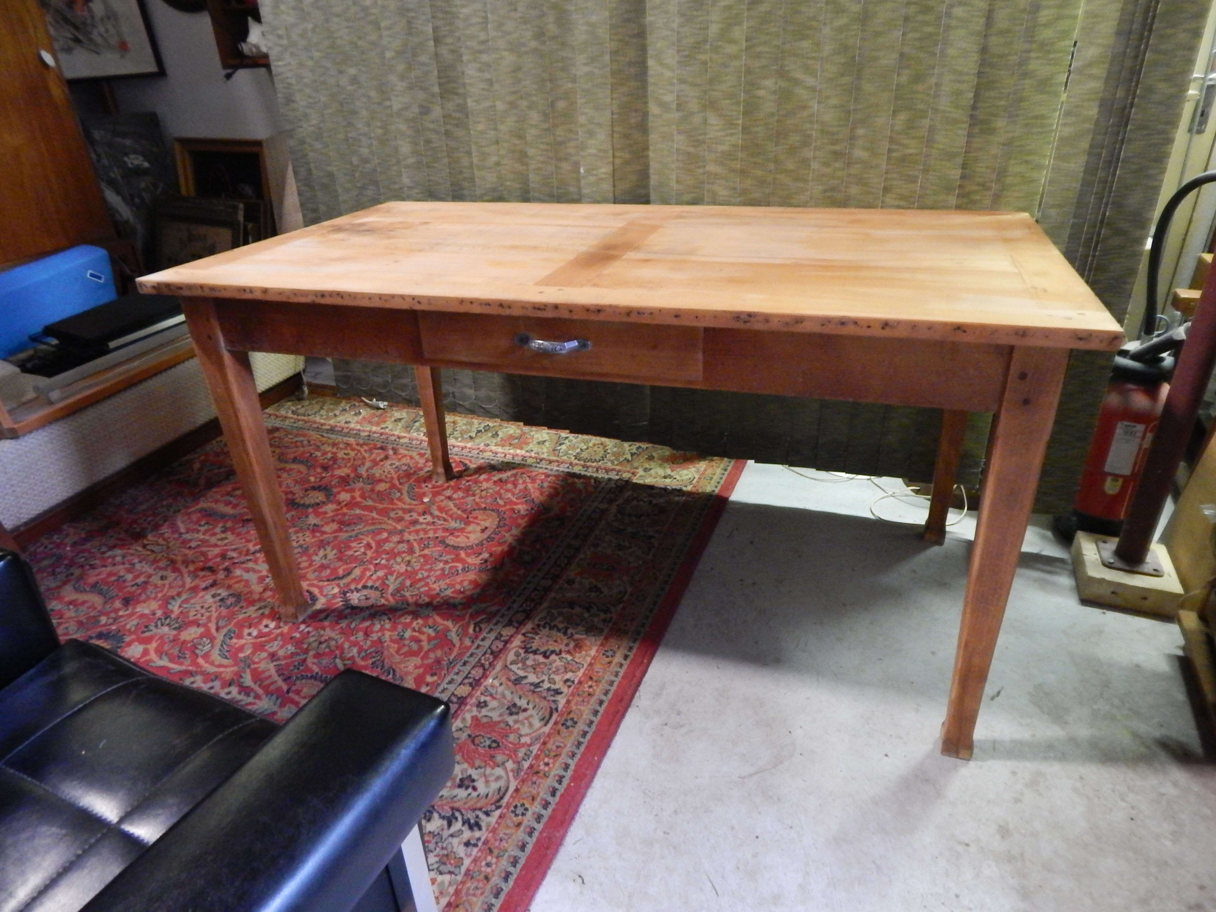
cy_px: 456
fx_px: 773
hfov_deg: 76.4
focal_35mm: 22
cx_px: 608
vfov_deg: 61.1
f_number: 3
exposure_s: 1/5
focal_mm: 4
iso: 800
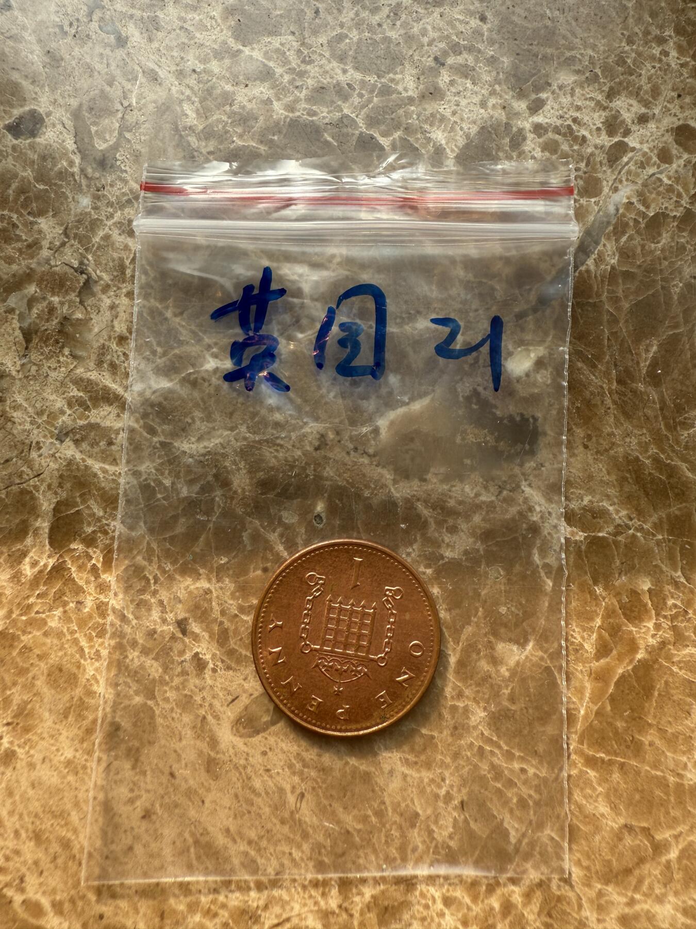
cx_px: 348
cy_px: 464
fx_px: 643
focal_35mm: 24
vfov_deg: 71.6
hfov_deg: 56.8
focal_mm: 2.22
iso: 40
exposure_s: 1/252
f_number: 2.2
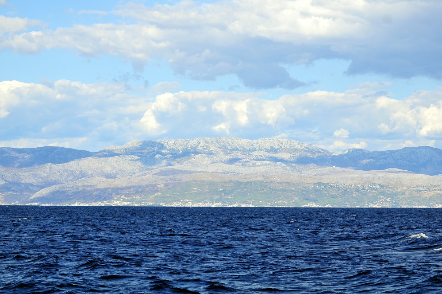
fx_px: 1434
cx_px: 221
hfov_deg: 17.5
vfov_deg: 11.7
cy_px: 147
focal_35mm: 117
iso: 320
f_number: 5
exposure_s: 1/2000
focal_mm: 78
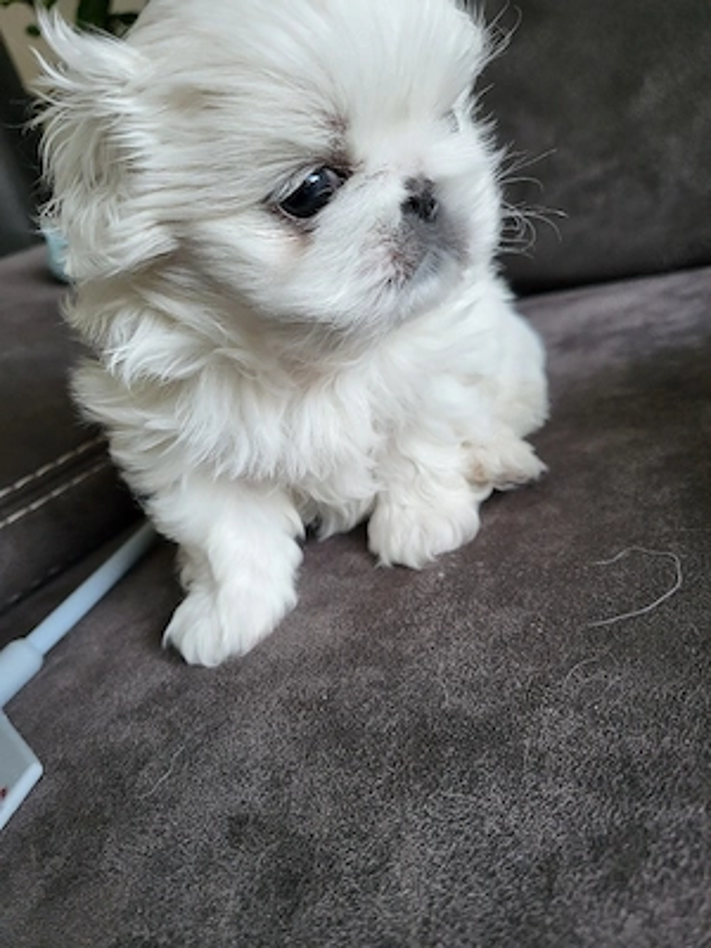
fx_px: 712
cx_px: 356
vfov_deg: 67.3
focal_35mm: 26
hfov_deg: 53.1
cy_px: 474
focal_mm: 5.4
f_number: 1.8
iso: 200
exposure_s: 1/50.3
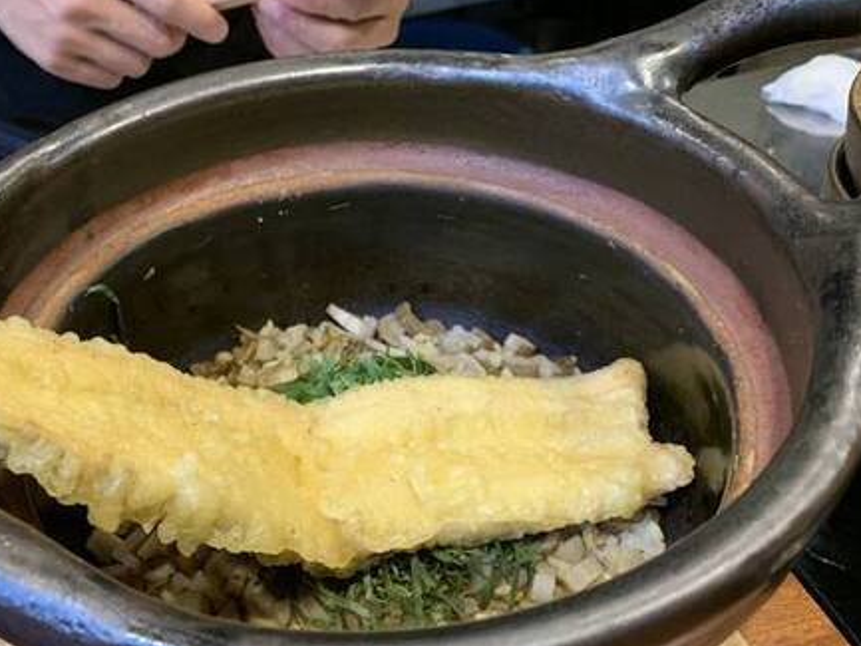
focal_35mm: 36
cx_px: 286
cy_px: 394
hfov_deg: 50.4
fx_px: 896
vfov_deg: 39.5
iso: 200
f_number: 1.8
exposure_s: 1/60
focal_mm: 4.25
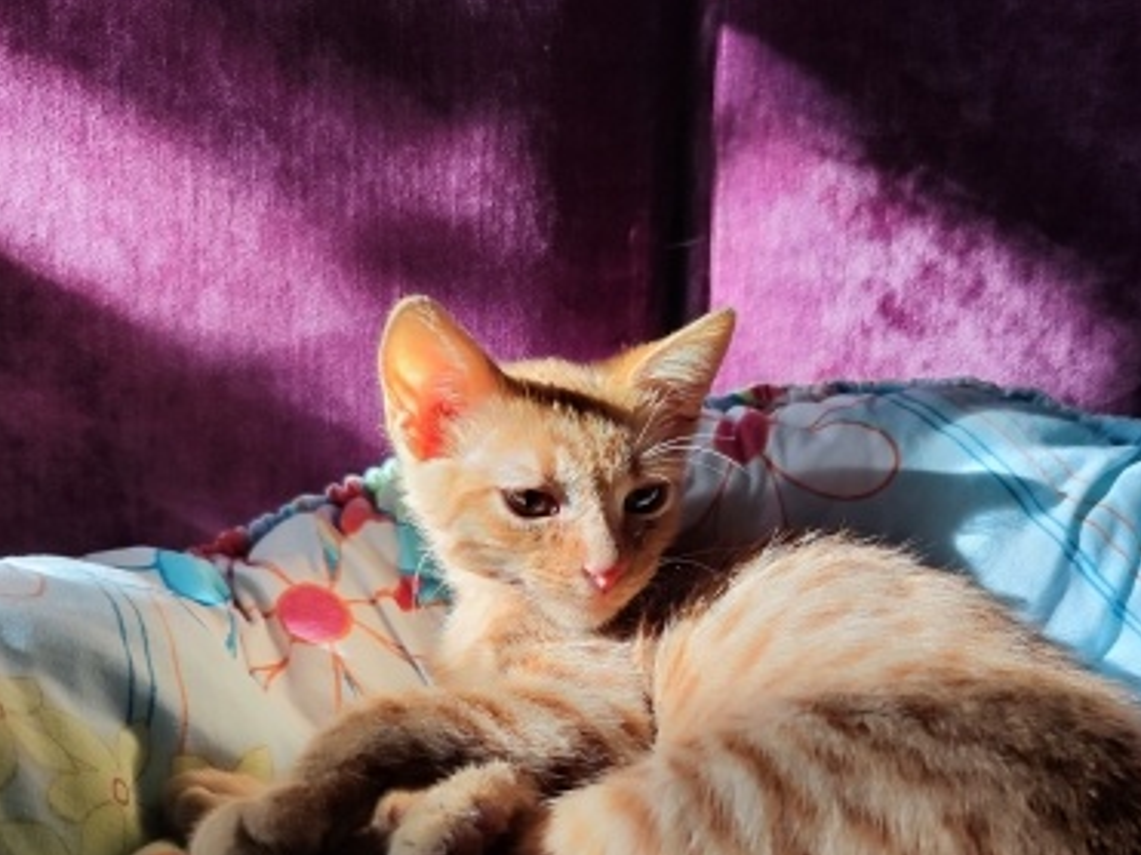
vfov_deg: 44.7
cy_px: 574
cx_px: 643
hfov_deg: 58.2
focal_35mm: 31
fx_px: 1021
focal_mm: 7.01
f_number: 1.69
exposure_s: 1/100
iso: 324
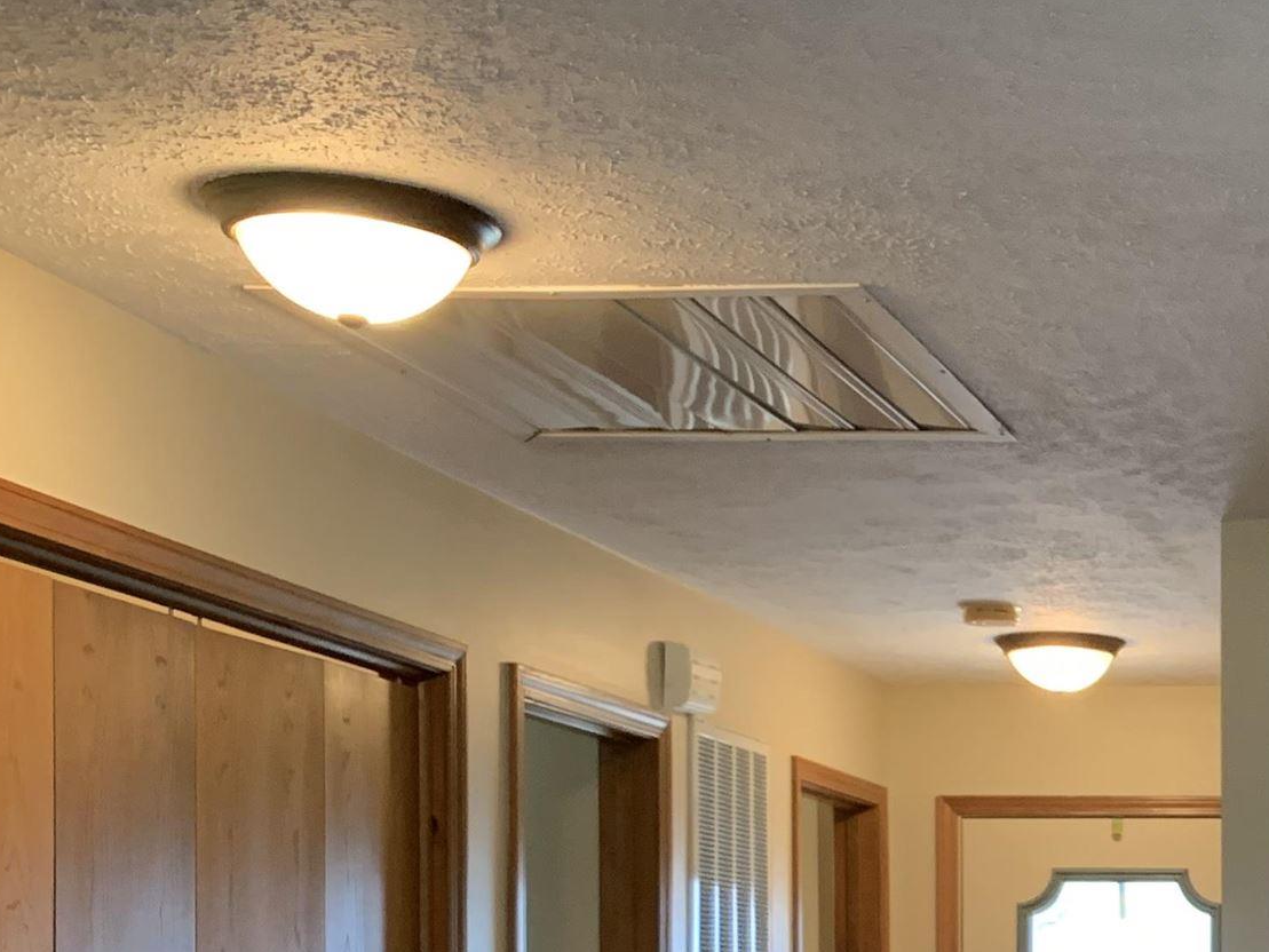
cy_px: 1073
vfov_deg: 19.5
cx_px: 1522
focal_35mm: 72
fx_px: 2640
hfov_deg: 24.5
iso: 200
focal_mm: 4.25
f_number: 1.8
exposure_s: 1/60
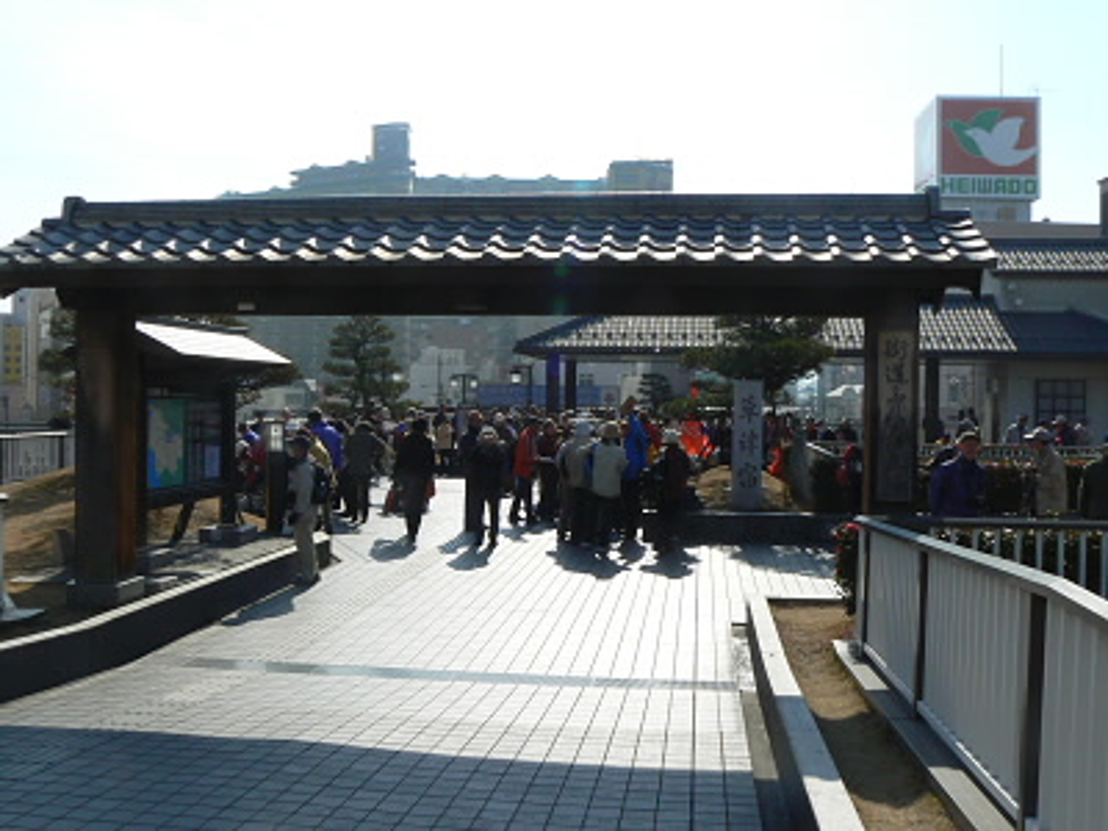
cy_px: 416
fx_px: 1152
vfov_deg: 39.7
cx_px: 554
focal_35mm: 36
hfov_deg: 51.4
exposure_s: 1/400
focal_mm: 6
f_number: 6.3
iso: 80
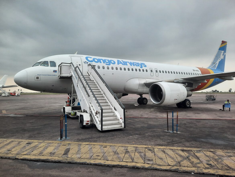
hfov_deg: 69.4
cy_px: 88
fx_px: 170
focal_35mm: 25
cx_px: 118
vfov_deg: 54.9
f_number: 2
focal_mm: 4.6
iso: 40
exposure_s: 1/100
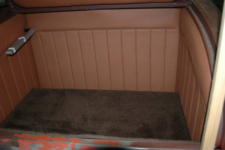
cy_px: 75
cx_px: 112
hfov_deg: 62.0
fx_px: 187
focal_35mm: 30
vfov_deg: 43.5
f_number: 3.5
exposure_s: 1/60
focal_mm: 20
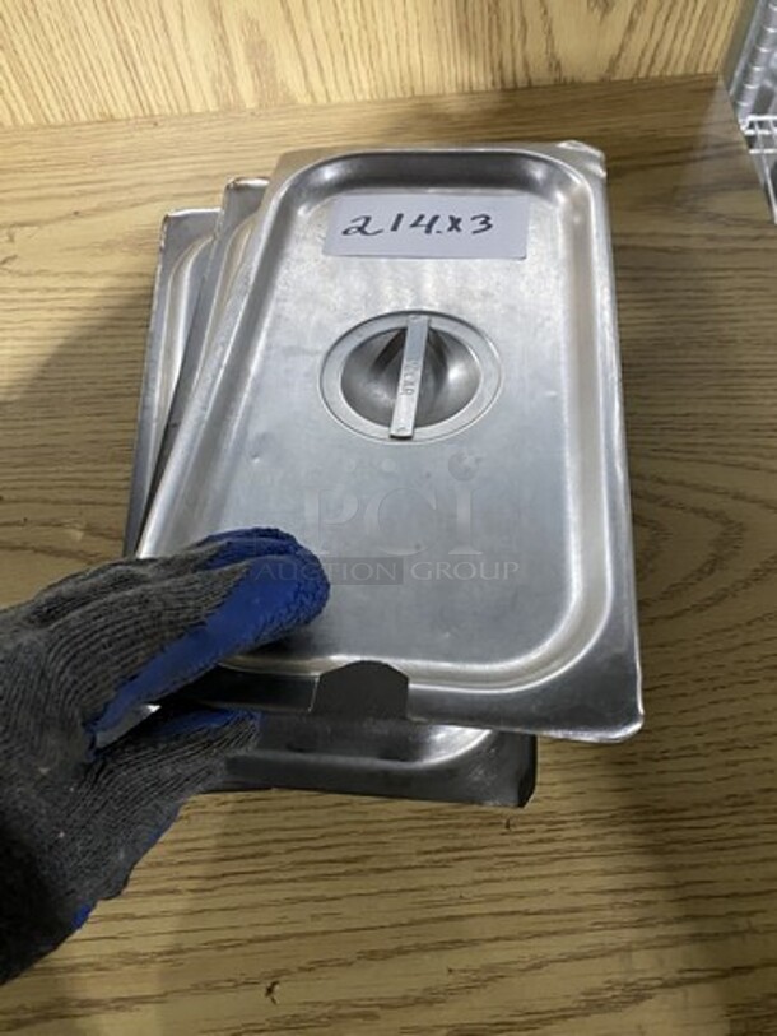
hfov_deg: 53.1
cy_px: 518
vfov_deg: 67.3
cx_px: 388
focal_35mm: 26
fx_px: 778
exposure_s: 1/49
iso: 500
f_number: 1.8
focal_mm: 4.25
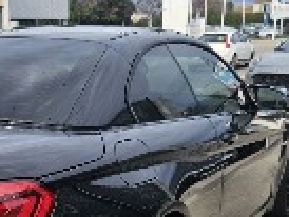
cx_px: 51
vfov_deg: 19.9
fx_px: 585
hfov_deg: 27.1
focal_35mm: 70
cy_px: 251
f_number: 1.8
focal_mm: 5.4
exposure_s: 1/544
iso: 25
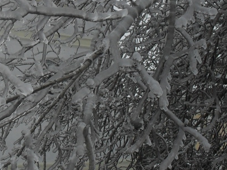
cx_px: 52
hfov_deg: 27.7
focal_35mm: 69
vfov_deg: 21.1
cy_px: 47
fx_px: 452
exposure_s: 1/180
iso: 100
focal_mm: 6.3
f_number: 8.4
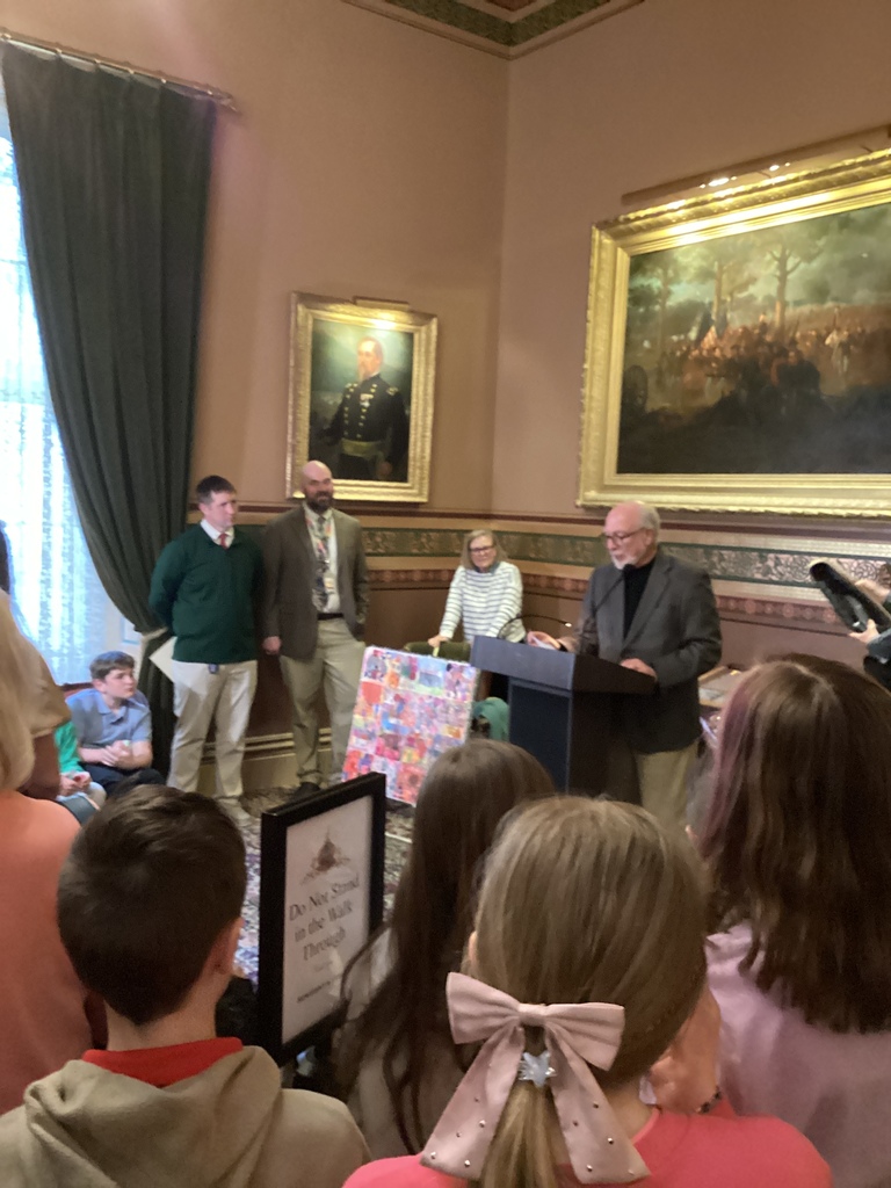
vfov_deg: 58.4
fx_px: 1064
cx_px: 446
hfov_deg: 45.4
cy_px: 594
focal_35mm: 31
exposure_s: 1/24
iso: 800
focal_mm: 3.3
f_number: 2.4
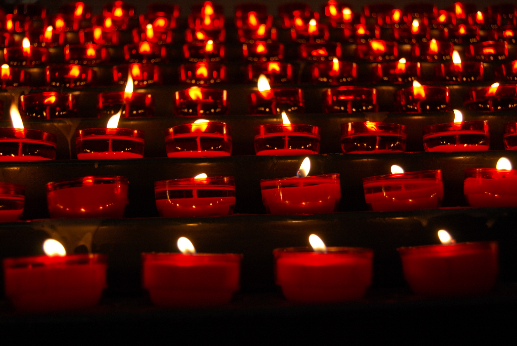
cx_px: 258
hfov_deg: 46.3
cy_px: 173
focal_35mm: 42
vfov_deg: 32.0
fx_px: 604
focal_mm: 28
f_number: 4.2
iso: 200
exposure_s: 1/50
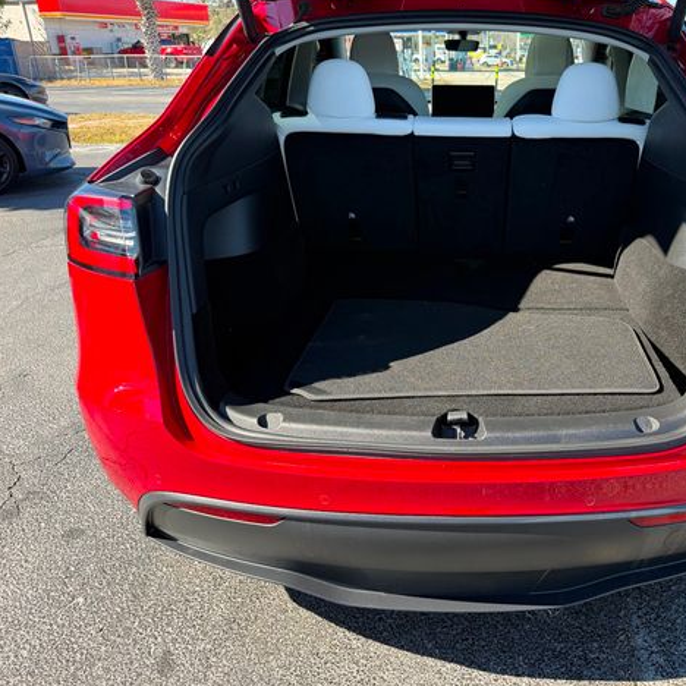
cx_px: 466
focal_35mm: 29
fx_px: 650
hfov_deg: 54.3
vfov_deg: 55.6
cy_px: 336
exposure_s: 1/627
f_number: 1.78
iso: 80
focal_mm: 6.76
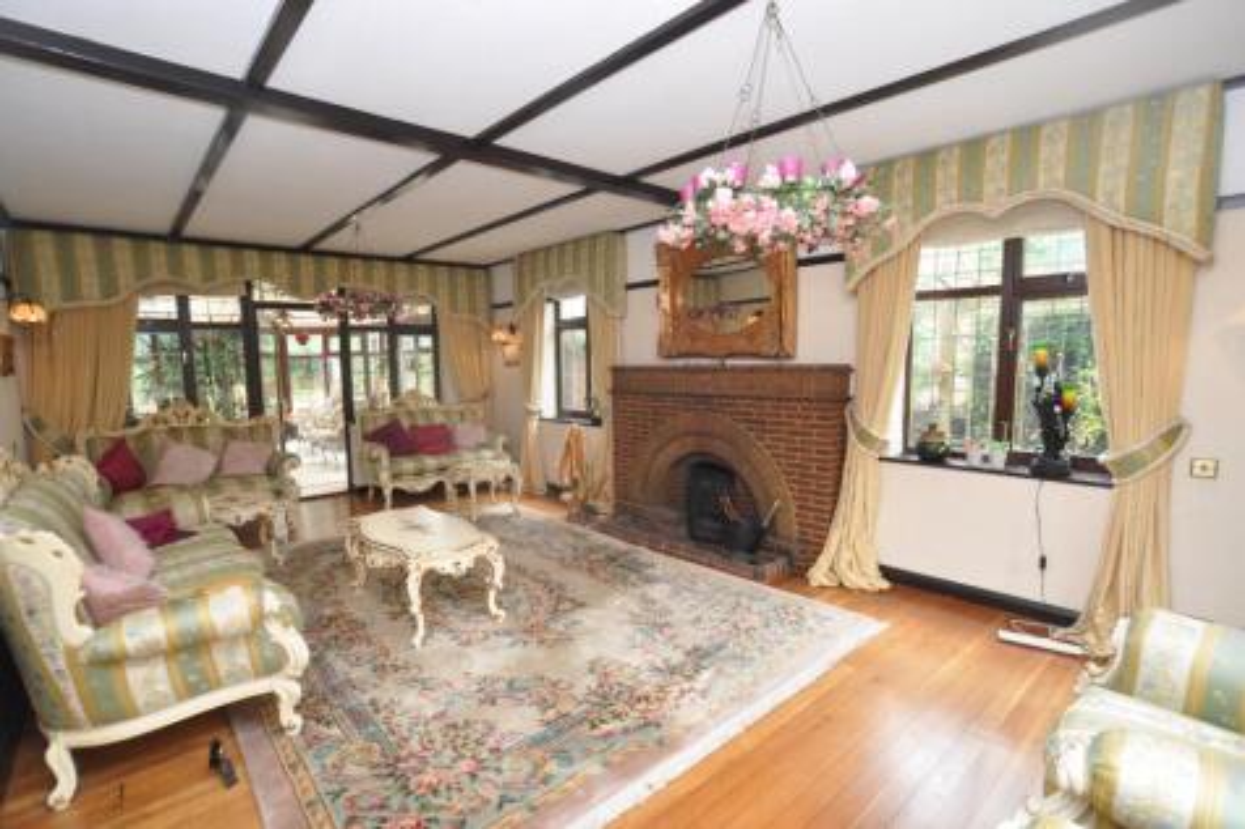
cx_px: 622
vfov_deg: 72.0
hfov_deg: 95.0
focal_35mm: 16
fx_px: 570
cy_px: 414
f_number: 4.5
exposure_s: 1/60
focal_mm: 11
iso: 400
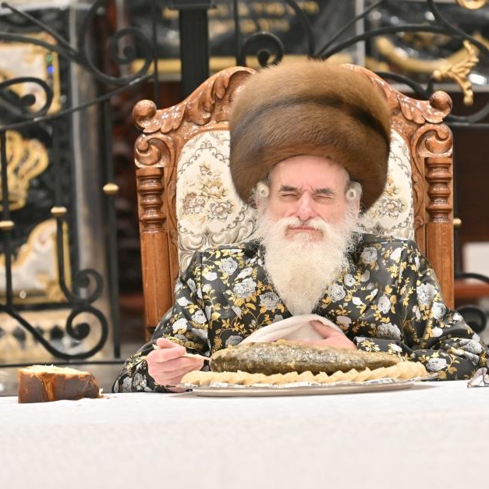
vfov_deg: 4.2
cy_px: 253
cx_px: 309
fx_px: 6649
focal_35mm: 416
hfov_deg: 4.2
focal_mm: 200
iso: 250
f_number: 2.8
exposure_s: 1/320
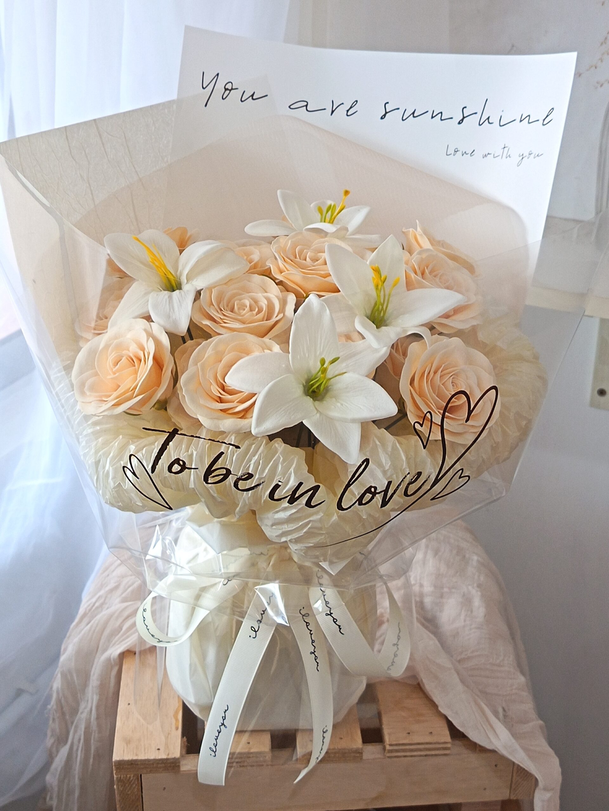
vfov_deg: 39.7
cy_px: 406
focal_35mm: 48
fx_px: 1126
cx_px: 304
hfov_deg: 30.3
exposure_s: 1/60
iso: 437
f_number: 3.5
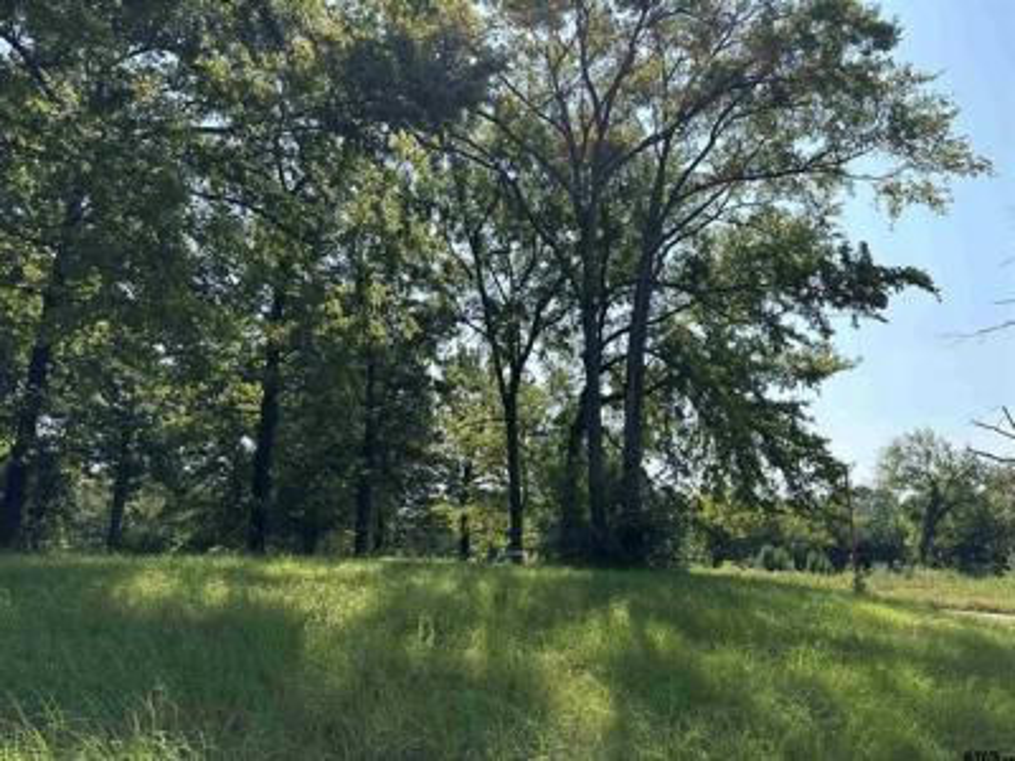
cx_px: 508
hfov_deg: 71.6
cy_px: 380
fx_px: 704
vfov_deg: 56.8
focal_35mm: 24
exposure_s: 1/3759
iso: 100
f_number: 1.78
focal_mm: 6.76
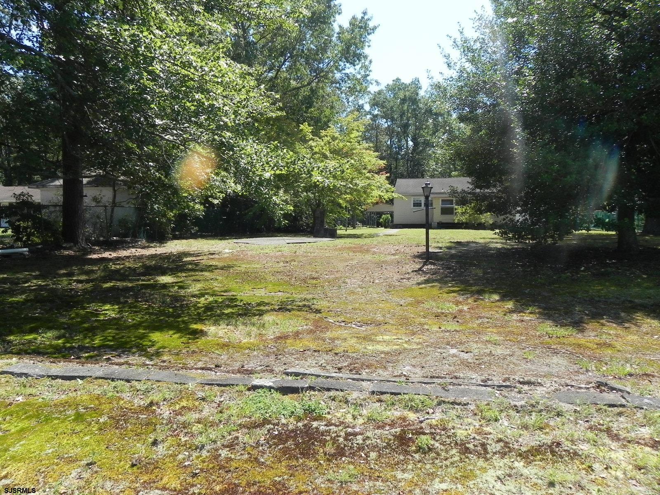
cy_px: 248
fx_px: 496
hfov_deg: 67.3
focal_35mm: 26
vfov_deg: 53.1
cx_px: 330
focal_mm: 4.6
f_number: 5.6
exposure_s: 1/274
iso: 160
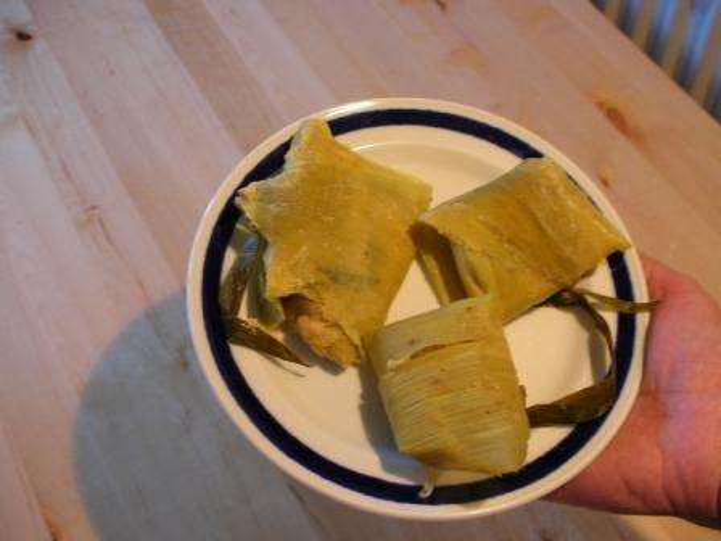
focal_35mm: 53
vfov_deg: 27.5
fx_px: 1104
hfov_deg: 36.2
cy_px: 270
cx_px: 360
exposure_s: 1/6.2
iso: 50
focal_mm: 8.8
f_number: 3.7
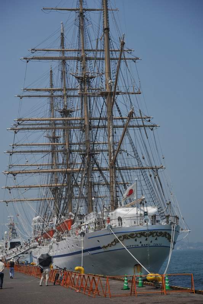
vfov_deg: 28.8
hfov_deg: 19.4
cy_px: 152
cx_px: 102
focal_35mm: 70
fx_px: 592
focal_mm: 70
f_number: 13
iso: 200
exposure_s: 1/640
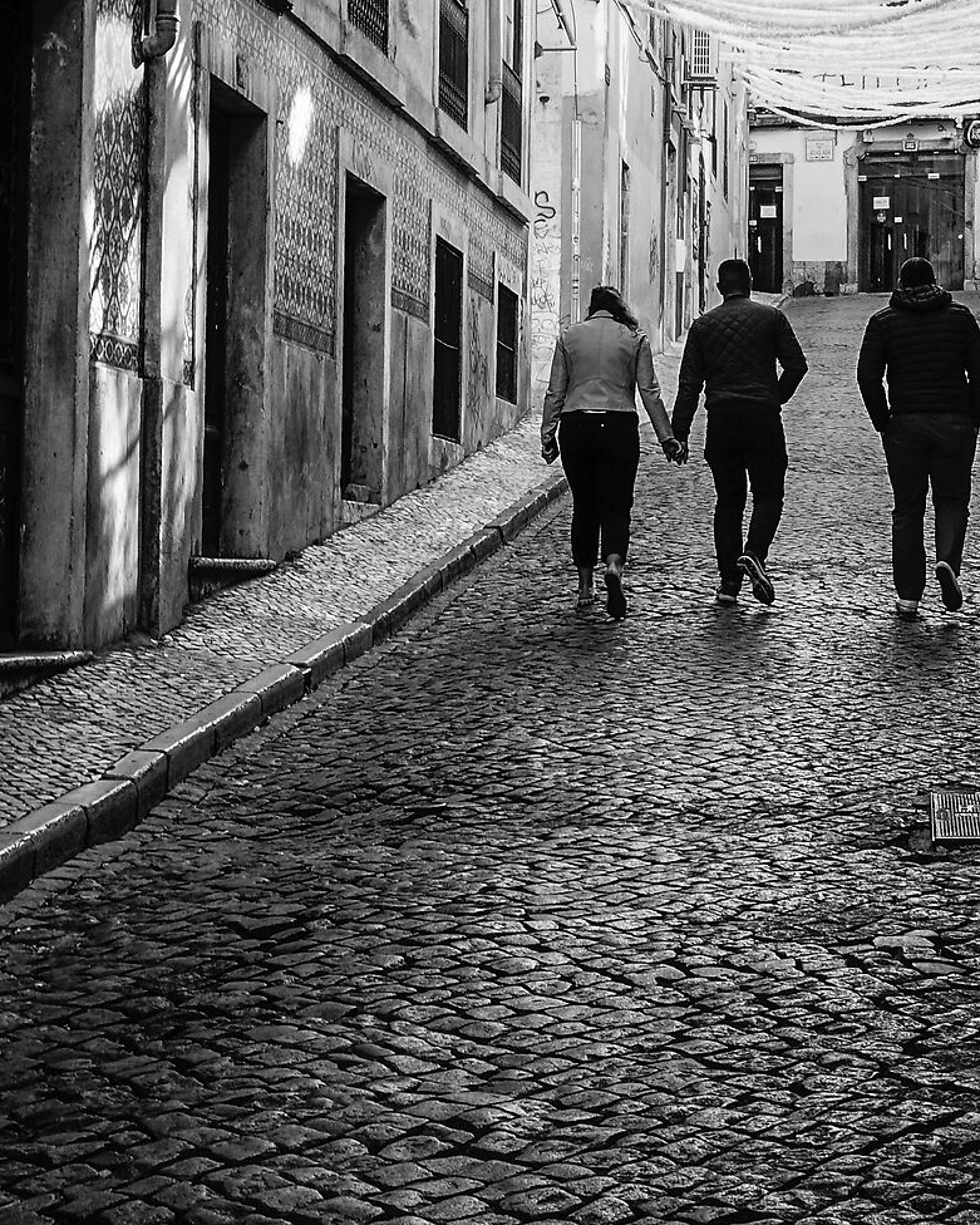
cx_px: 870
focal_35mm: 90
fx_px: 3262
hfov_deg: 16.9
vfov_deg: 21.1
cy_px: 361
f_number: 5.6
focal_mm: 14.3
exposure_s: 1/50
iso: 125
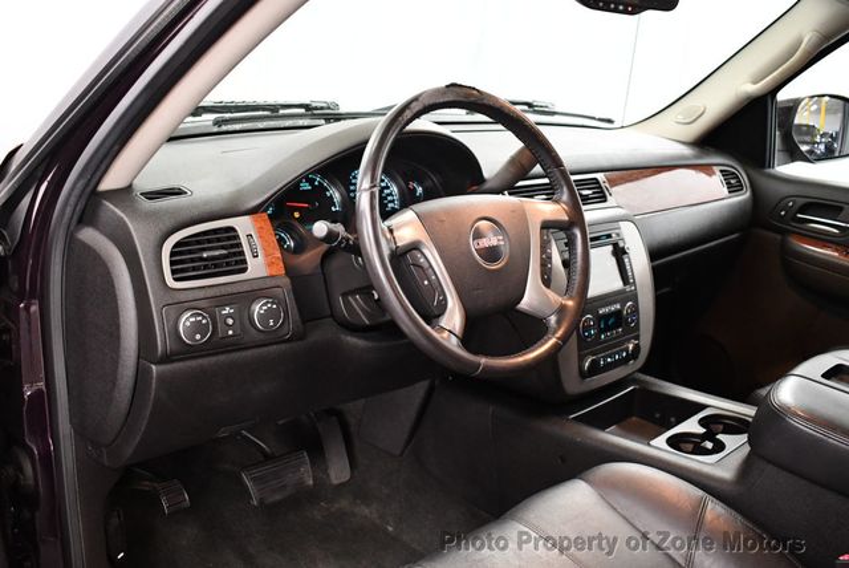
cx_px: 424
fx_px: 850
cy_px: 284
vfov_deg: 36.9
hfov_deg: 53.1
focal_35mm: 36
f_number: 3.5
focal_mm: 18
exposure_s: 1/80
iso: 3200
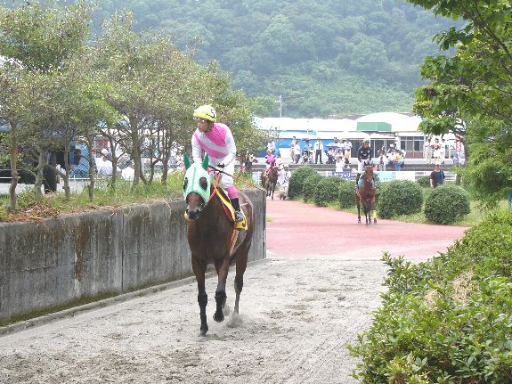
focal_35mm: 89
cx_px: 234
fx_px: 1316
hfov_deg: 22.0
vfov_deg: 16.6
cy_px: 208
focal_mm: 13.3
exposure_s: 1/500
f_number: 4
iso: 100
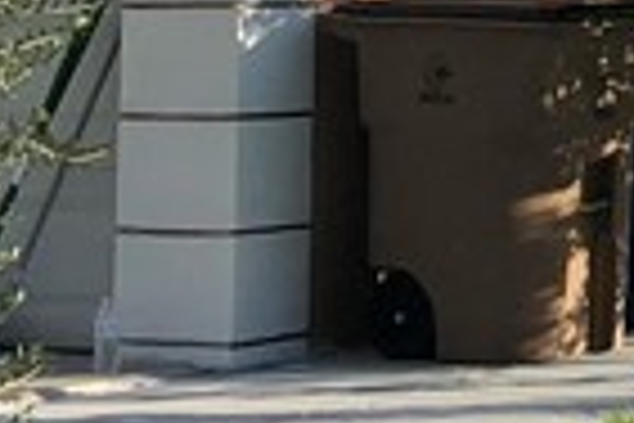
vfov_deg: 6.4
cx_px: 1632
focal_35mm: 212
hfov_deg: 8.6
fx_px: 3733
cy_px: -180
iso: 20
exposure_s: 1/1621
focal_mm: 3.99
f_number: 1.8
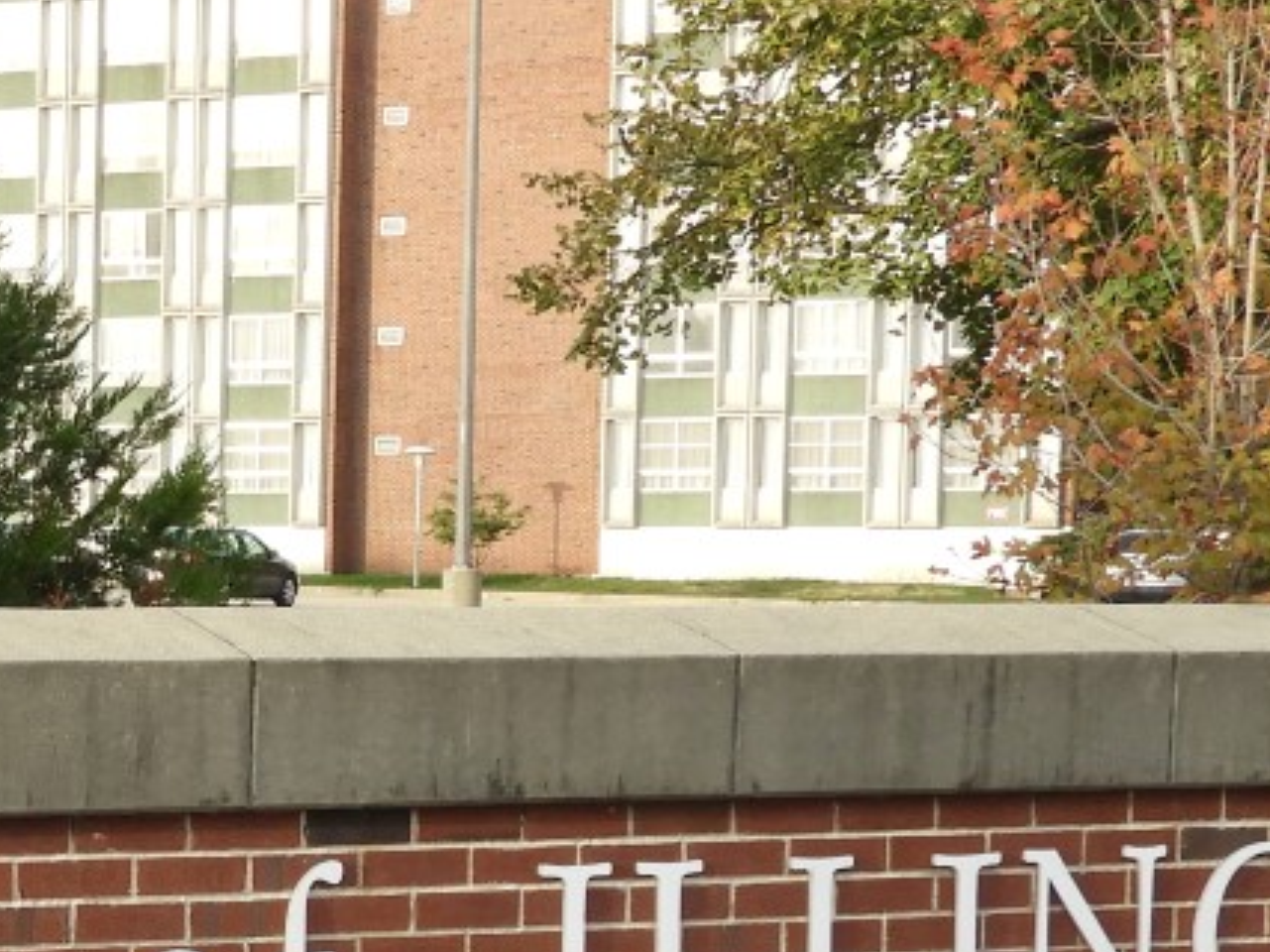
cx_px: -354
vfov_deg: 12.4
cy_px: 985
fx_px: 4328
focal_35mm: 118
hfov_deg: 15.9
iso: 100
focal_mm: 6.3
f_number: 3.8
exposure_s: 1/200
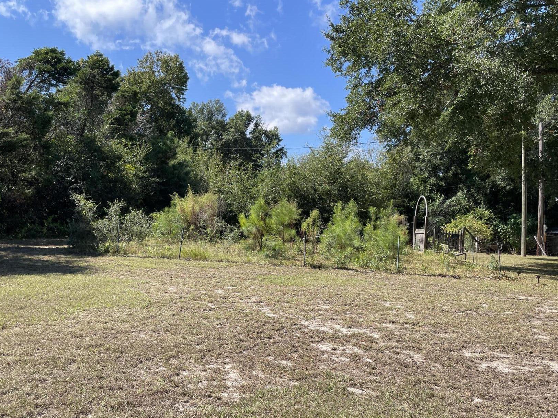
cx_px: 247
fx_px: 516
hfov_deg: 56.7
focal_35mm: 32
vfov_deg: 44.1
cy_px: 228
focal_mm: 4.2
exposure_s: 1/1916
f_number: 1.6
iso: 32
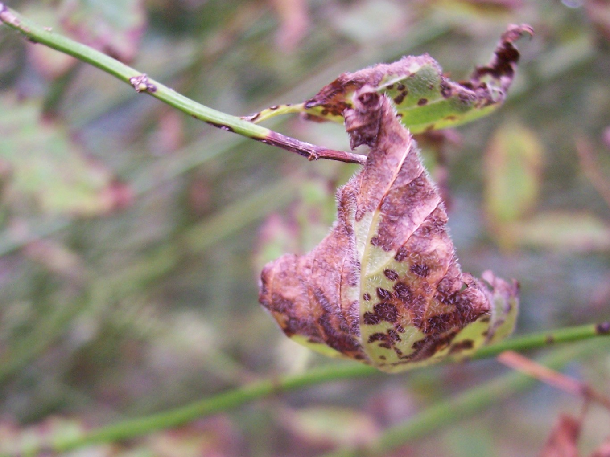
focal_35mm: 57
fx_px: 1004
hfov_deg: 33.8
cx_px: 332
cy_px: 332
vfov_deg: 25.4
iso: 200
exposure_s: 1/20
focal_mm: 8
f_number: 3.4
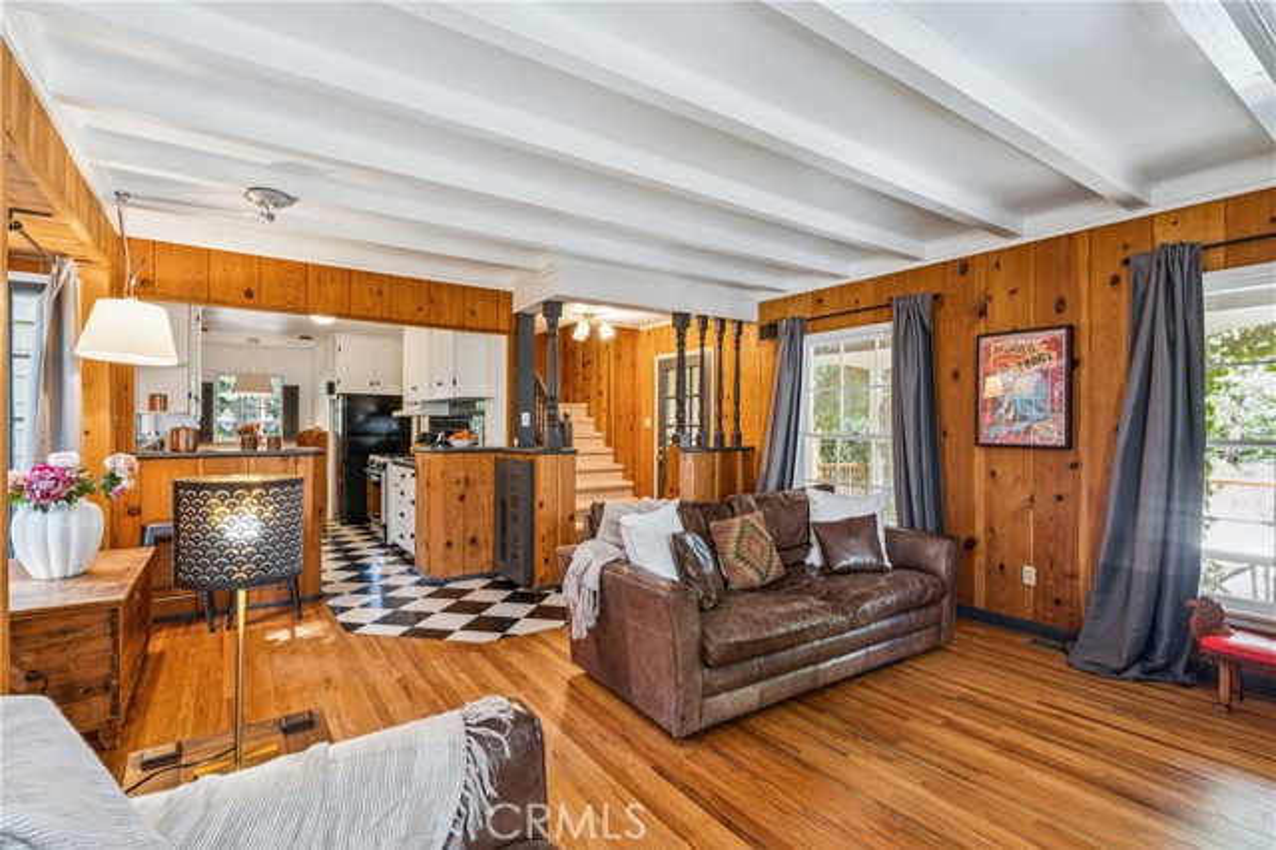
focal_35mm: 17
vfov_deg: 70.7
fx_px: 599
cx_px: 638
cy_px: 425
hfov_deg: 93.6
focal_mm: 16.9
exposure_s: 2.5
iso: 100
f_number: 13
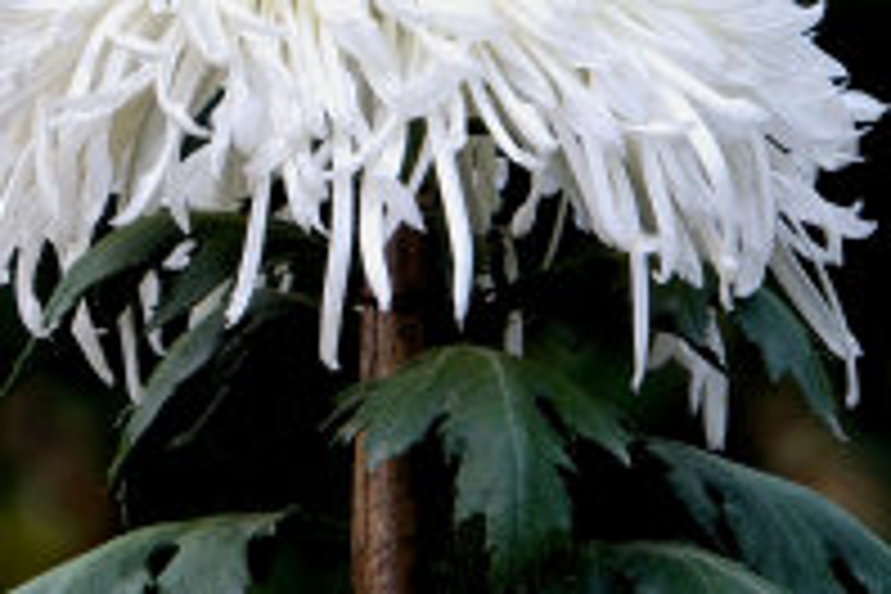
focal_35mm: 1648
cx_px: 225
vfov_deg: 0.8
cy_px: -126
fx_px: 40785
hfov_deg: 1.3
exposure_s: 1/100
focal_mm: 195.64
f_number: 4.5
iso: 100
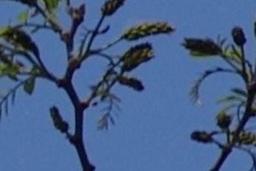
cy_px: 104
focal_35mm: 3713
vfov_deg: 0.4
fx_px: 26390
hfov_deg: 0.6
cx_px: -82
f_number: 8
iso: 200
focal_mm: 420
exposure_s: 1/800
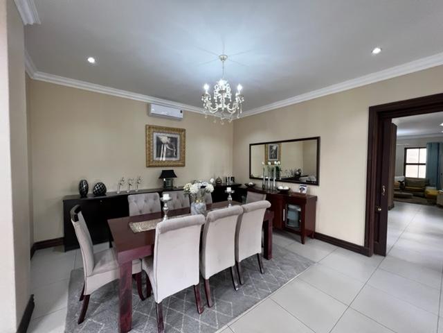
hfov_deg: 106.2
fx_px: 166
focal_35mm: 13
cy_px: 166
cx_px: 222
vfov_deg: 89.9
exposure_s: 1/60
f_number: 1.8
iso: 320
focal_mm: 1.57
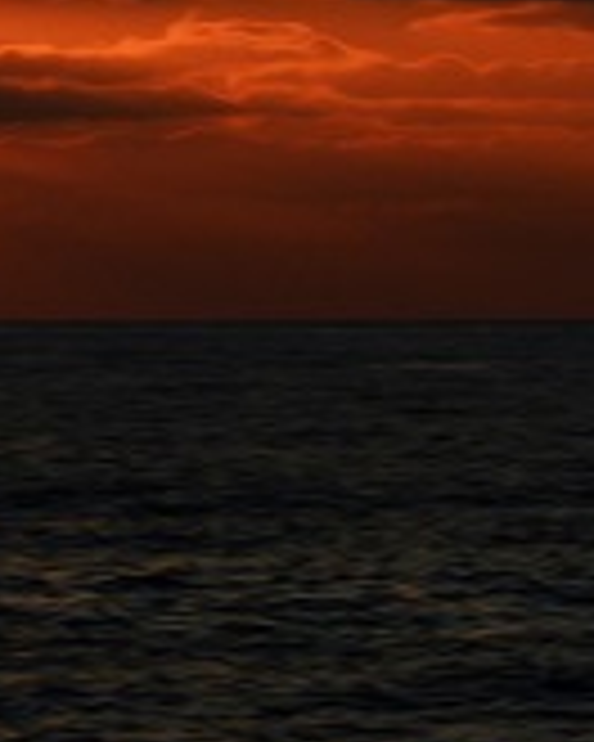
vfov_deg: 3.4
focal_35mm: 561
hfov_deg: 2.7
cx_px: -1058
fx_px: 12337
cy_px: -573
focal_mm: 55
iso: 280
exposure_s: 1/500
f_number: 11
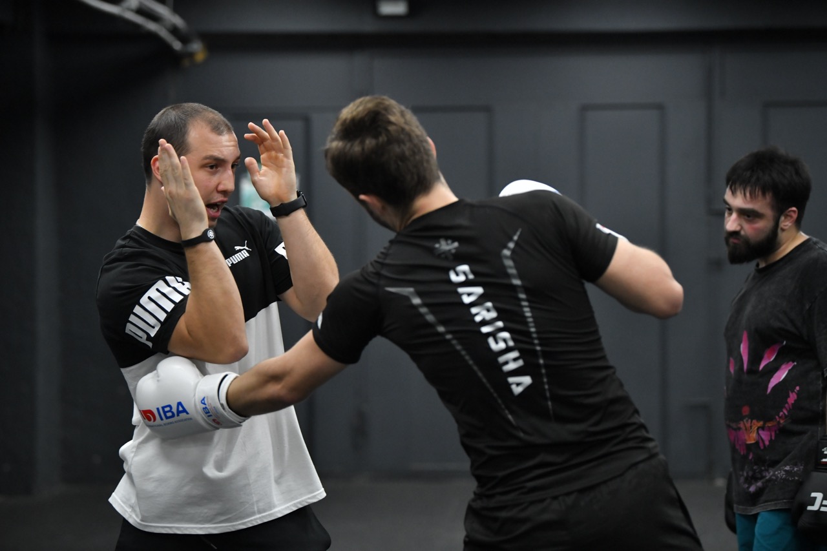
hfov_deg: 20.0
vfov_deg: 13.4
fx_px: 2343
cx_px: 414
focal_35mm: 102
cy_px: 276
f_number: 2.8
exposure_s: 1/800
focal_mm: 102
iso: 2000
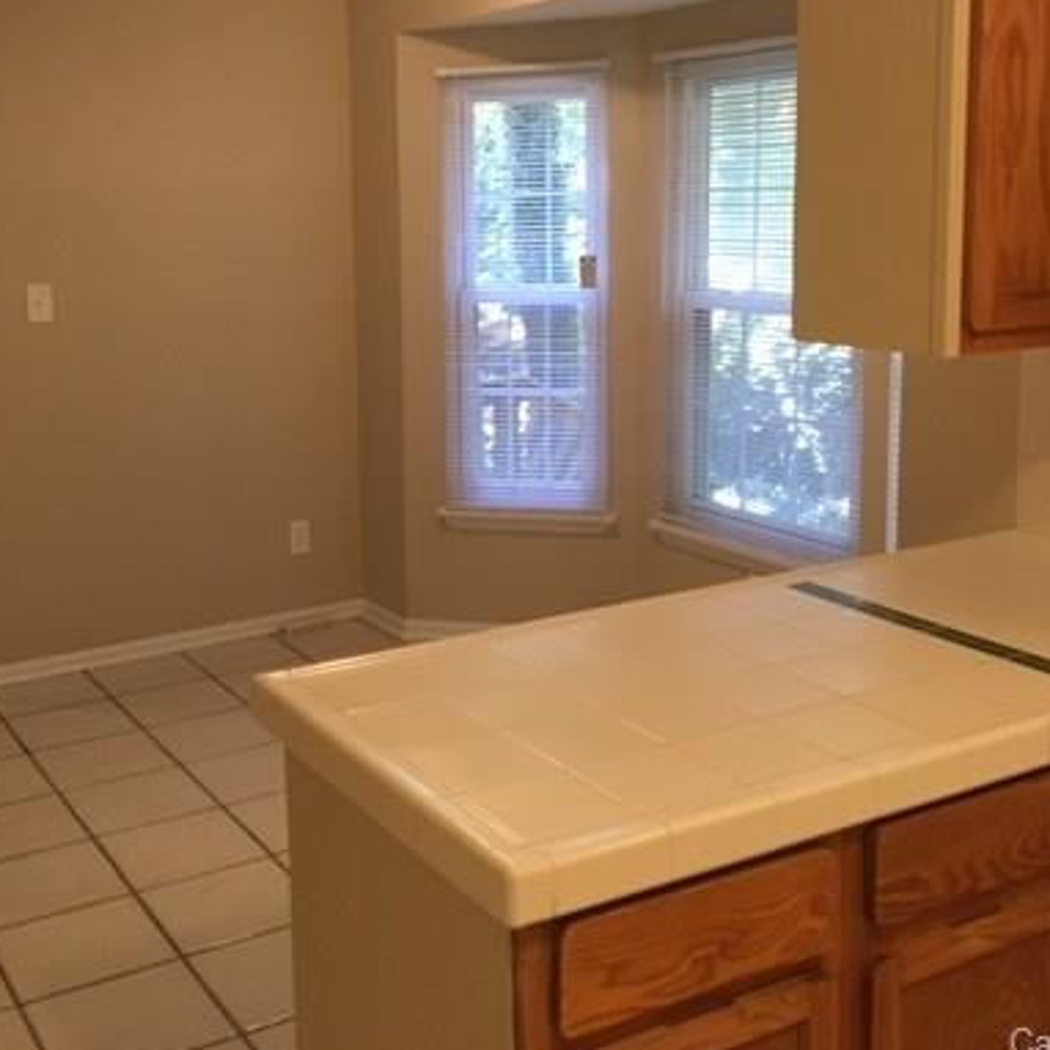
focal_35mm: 43
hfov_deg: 39.1
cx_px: 445
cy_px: 410
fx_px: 1476
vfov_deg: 39.0
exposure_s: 1/30
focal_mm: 4.15
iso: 125
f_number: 2.2
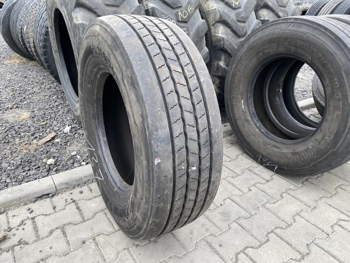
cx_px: 175
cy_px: 132
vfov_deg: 53.1
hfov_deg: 67.3
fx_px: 263
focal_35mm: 26
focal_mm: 4.25
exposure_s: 1/176
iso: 32
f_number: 1.8
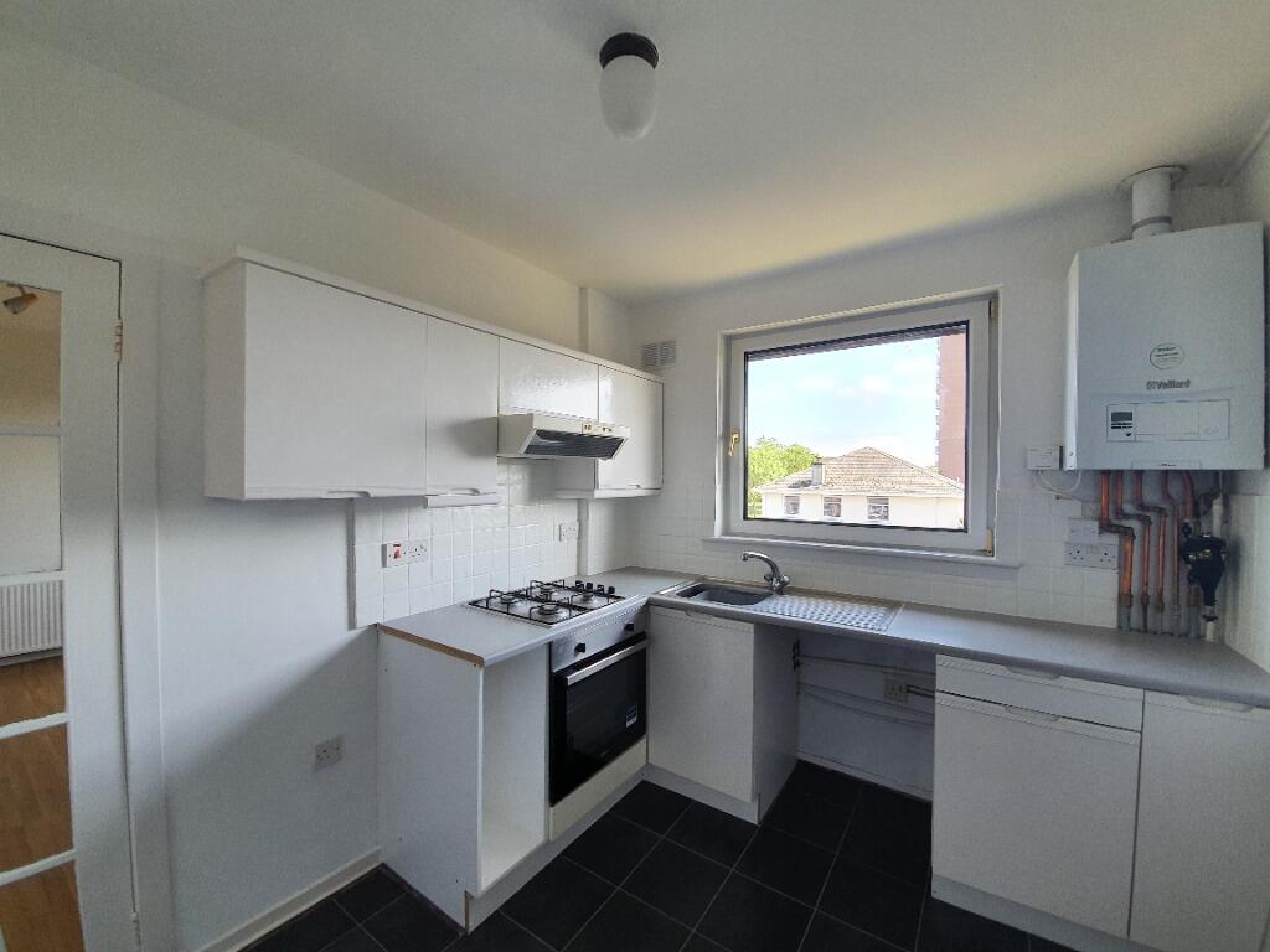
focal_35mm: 13
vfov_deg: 89.9
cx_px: 635
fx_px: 477
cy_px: 476
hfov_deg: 106.2
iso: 64
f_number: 2.2
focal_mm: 1.8
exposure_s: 1/100
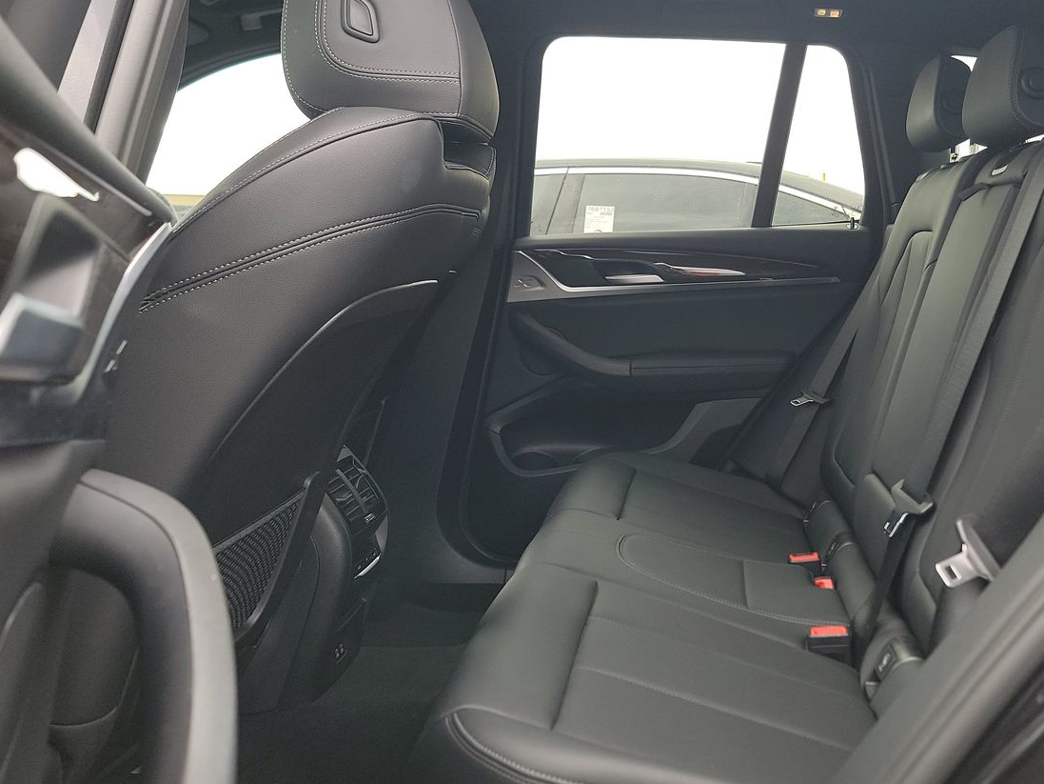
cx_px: 650
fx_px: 1056
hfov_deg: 52.1
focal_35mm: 35
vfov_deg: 40.5
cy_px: 300
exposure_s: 1/59
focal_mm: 6.7
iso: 70
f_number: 1.8
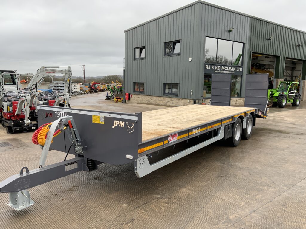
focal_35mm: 29
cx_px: 153
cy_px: 114
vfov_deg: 48.2
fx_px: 256
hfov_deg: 61.7
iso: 16
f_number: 1.8
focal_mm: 3
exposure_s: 1/127
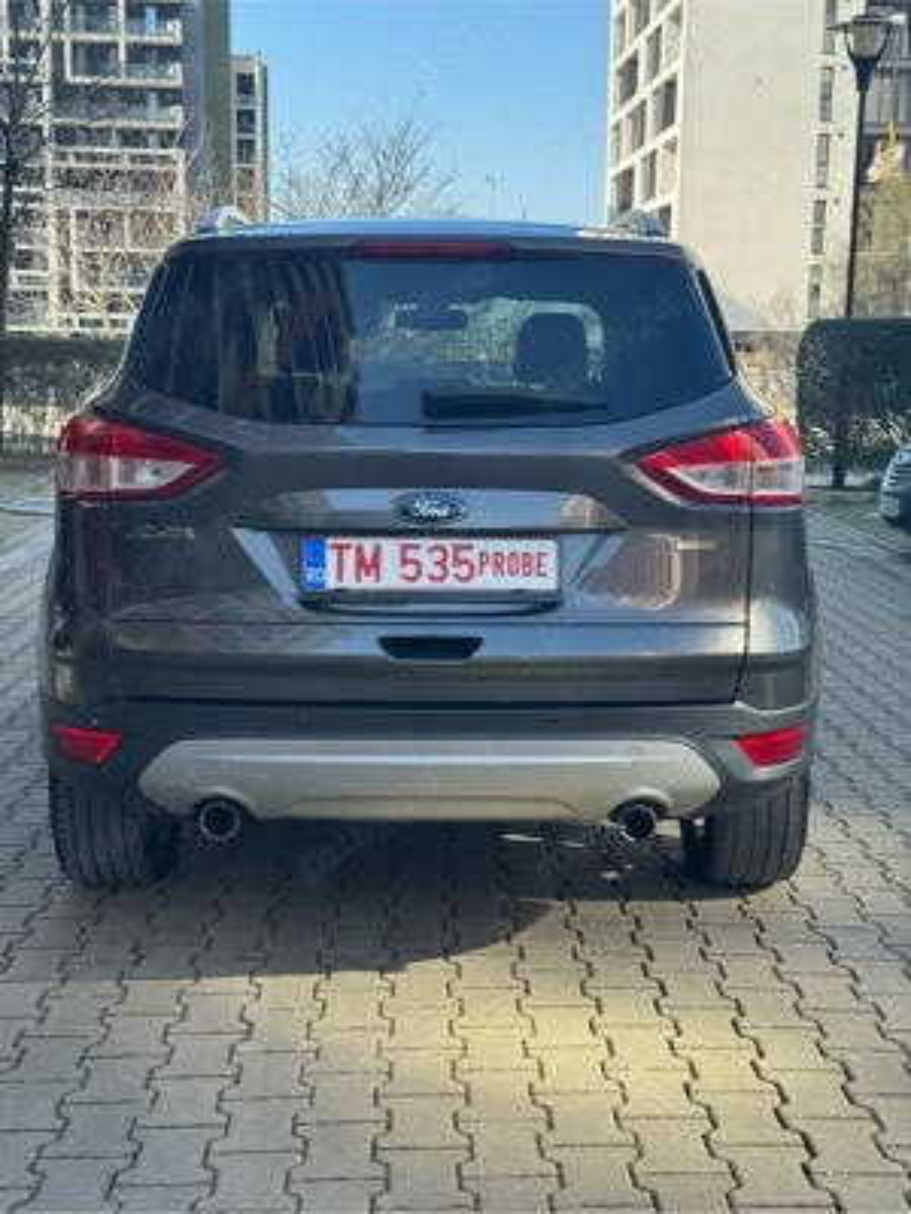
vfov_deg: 39.7
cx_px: 456
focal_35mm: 48
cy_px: 607
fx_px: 1684
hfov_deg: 30.3
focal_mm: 6.76
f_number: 1.78
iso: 64
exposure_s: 1/783
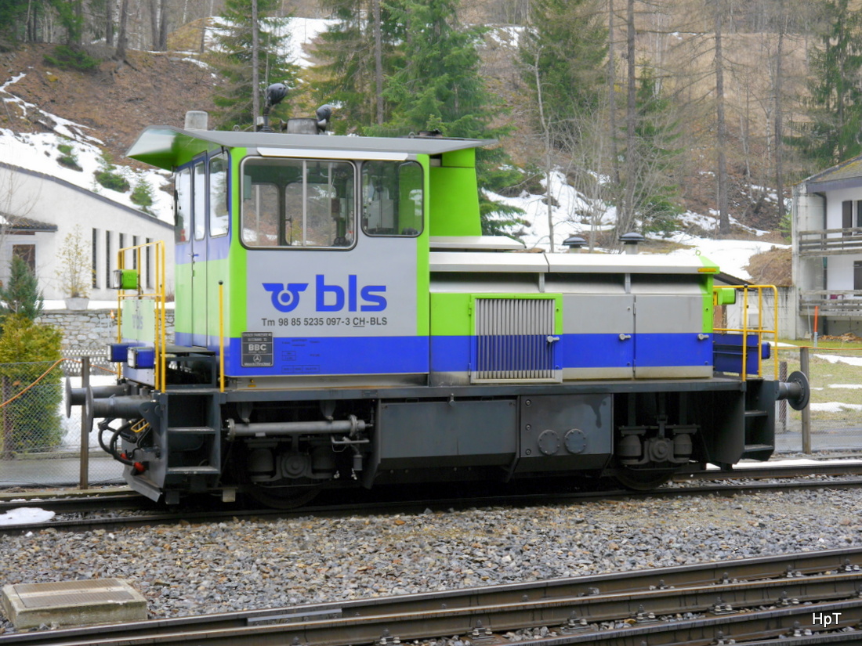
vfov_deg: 25.2
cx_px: 431
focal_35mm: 58
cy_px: 323
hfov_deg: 33.2
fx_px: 1444
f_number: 4.9
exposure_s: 1/60
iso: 160
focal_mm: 29
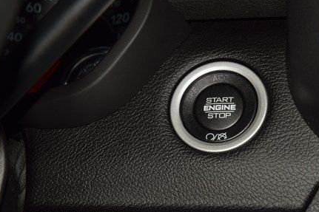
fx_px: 1382
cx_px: 219
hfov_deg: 13.1
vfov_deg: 8.8
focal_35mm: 156
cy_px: 108
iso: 100
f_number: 8
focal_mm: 70
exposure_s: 1/125
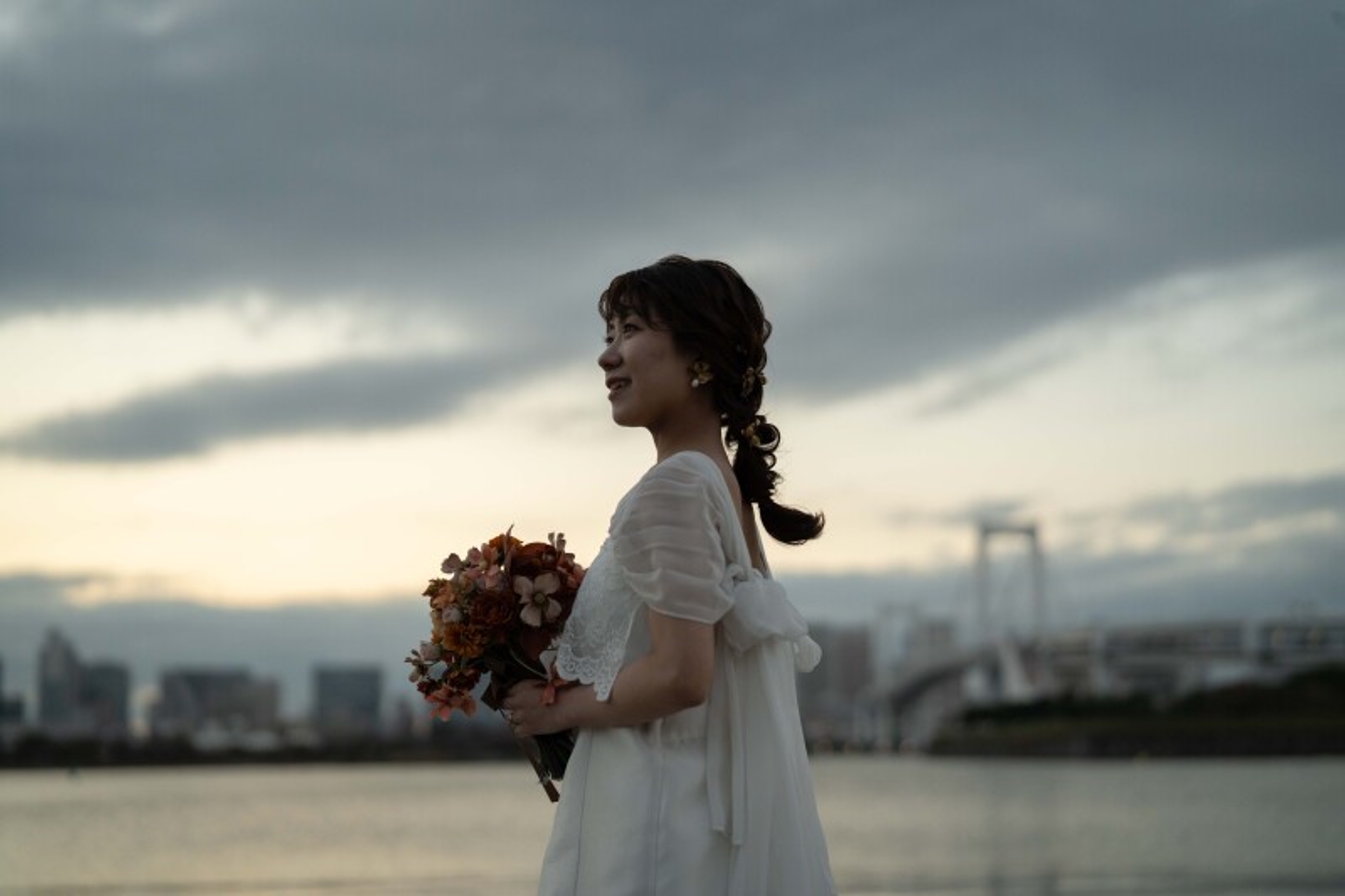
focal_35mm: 50
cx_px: 672
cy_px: 448
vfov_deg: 27.0
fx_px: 1868
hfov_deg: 39.6
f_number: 1.8
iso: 800
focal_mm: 50
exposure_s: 1/1600
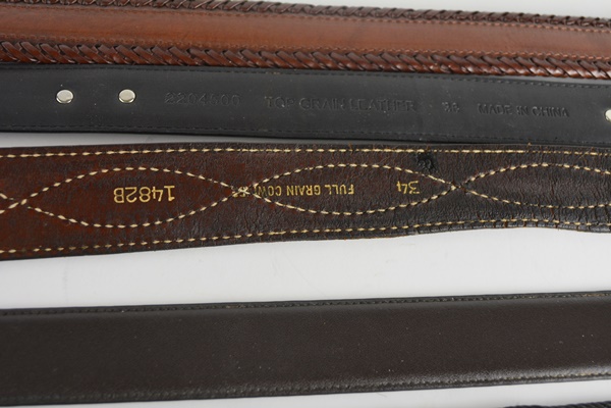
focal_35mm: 48
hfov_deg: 41.1
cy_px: 204
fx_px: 815
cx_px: 306
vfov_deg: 28.1
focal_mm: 32
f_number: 5.6
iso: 400
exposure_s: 1/125
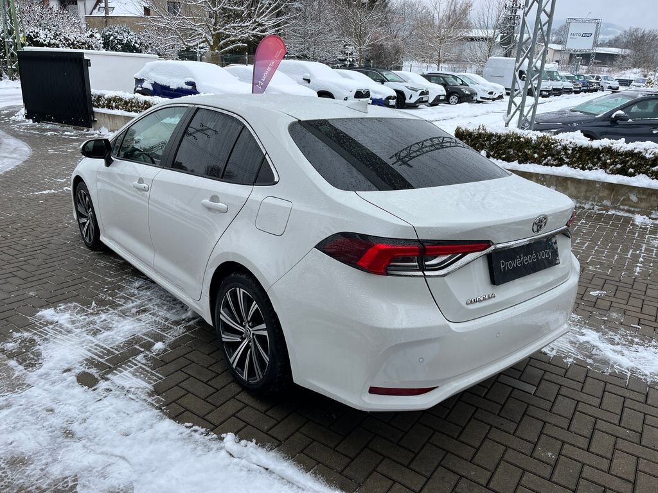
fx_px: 494
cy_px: 246
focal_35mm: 26
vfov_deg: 53.1
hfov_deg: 67.3
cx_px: 329
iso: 50
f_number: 1.6
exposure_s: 1/727
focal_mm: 5.1
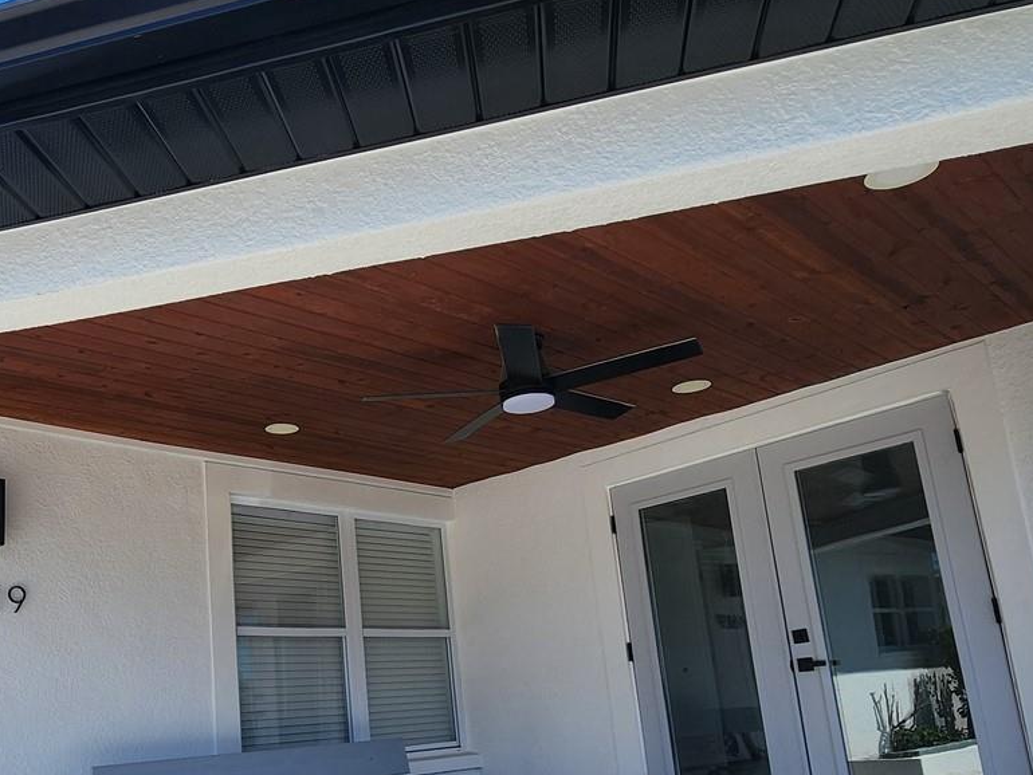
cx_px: 317
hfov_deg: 63.1
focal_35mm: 27
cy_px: 528
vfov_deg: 50.3
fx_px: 806
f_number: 2.2
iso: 50
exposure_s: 1/1307
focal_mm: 2.2
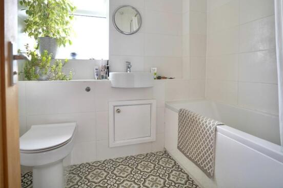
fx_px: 149
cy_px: 77
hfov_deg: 86.9
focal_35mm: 19
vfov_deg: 64.1
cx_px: 143
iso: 100
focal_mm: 16
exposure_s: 1/25
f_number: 2.8
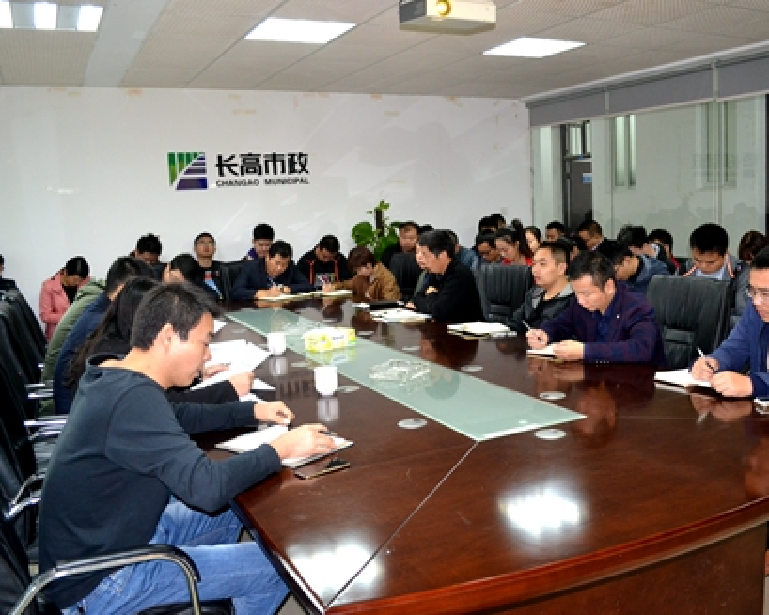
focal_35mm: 31
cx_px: 453
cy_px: 308
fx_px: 705
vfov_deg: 47.1
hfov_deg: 56.8
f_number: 3.5
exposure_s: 1/60
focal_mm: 18
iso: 1400
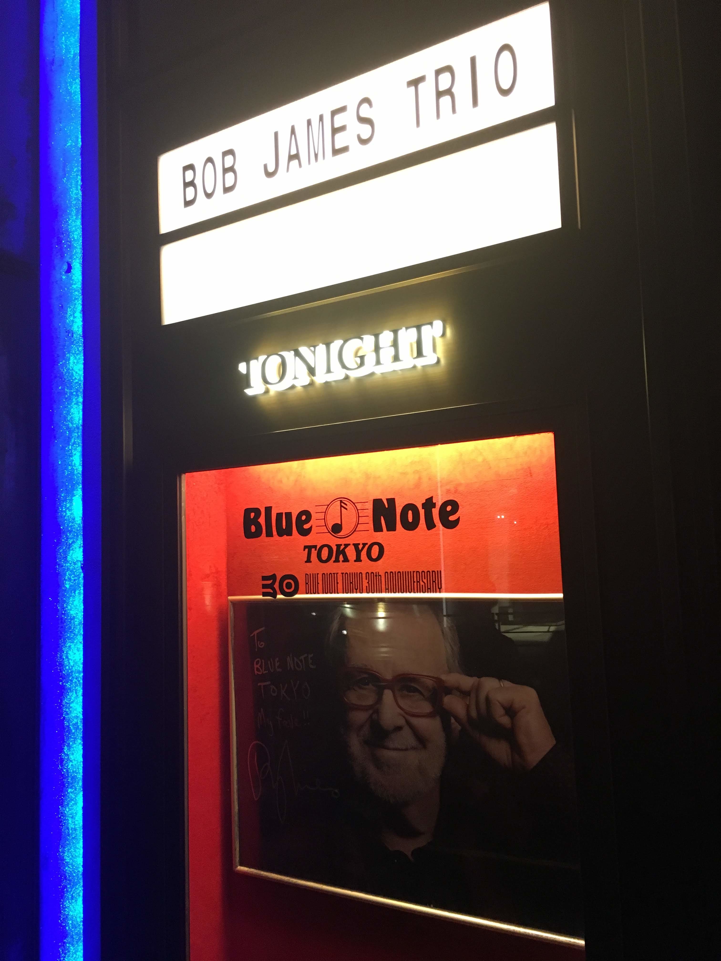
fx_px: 805
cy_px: 480
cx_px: 360
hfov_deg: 48.2
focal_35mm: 29
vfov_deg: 61.7
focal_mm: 4.15
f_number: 2.2
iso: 125
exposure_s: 1/30
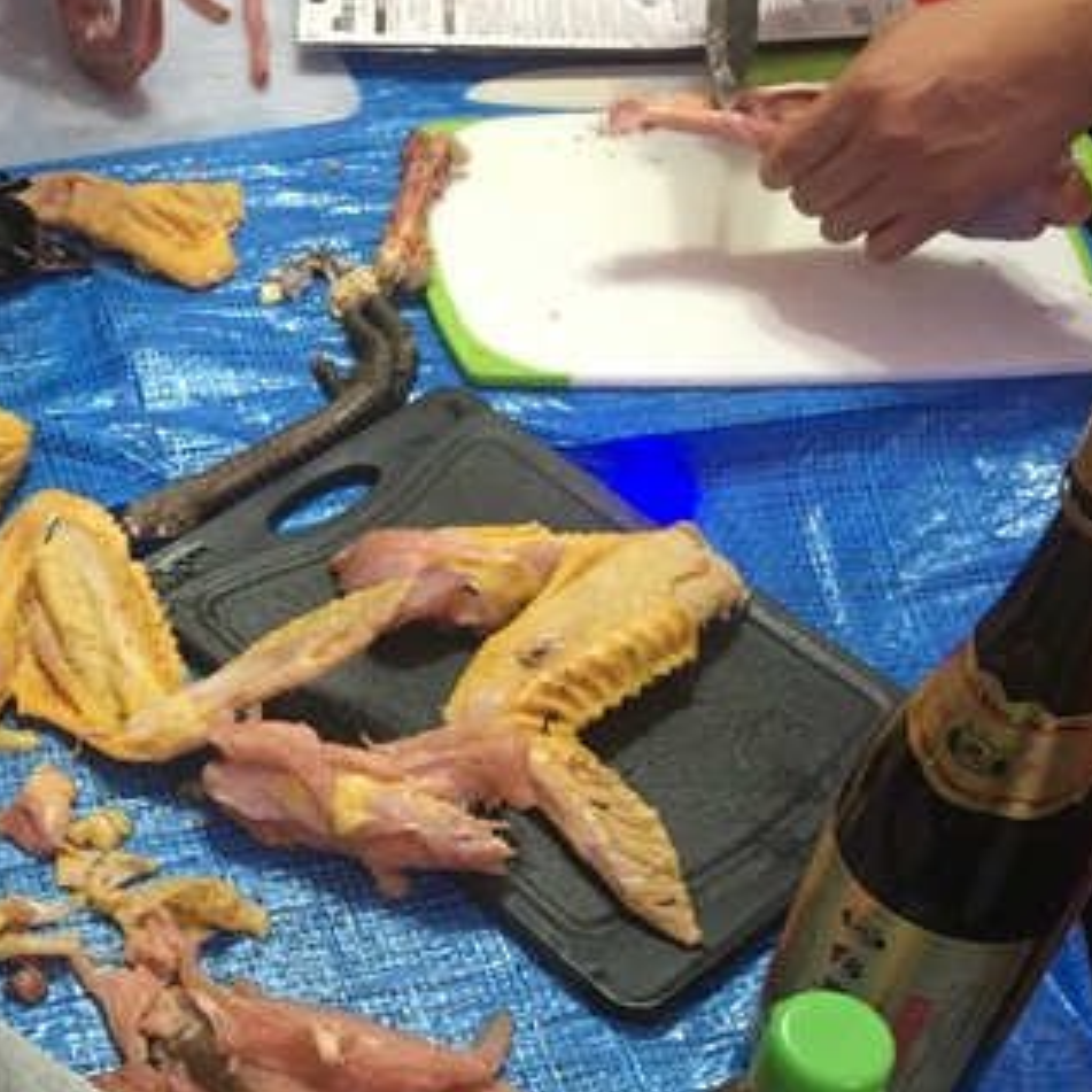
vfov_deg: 30.8
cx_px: 138
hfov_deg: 29.9
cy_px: 761
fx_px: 1963
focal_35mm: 55
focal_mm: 4.15
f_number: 2.2
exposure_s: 1/30
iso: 160
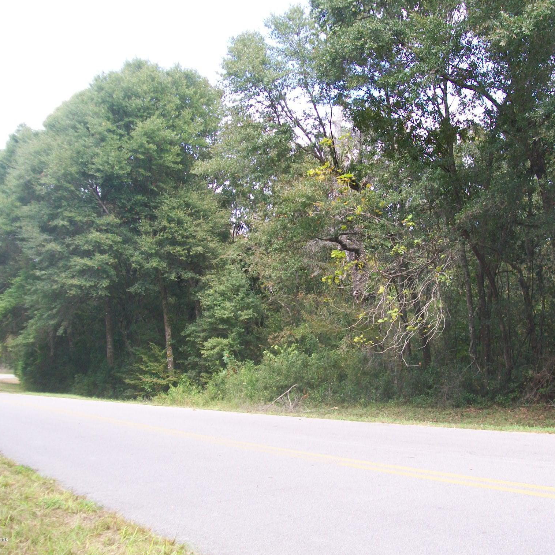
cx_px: 354
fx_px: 780
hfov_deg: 38.9
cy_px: 277
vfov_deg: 39.2
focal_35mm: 43
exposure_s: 1/160
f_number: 2.7
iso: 64
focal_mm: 6
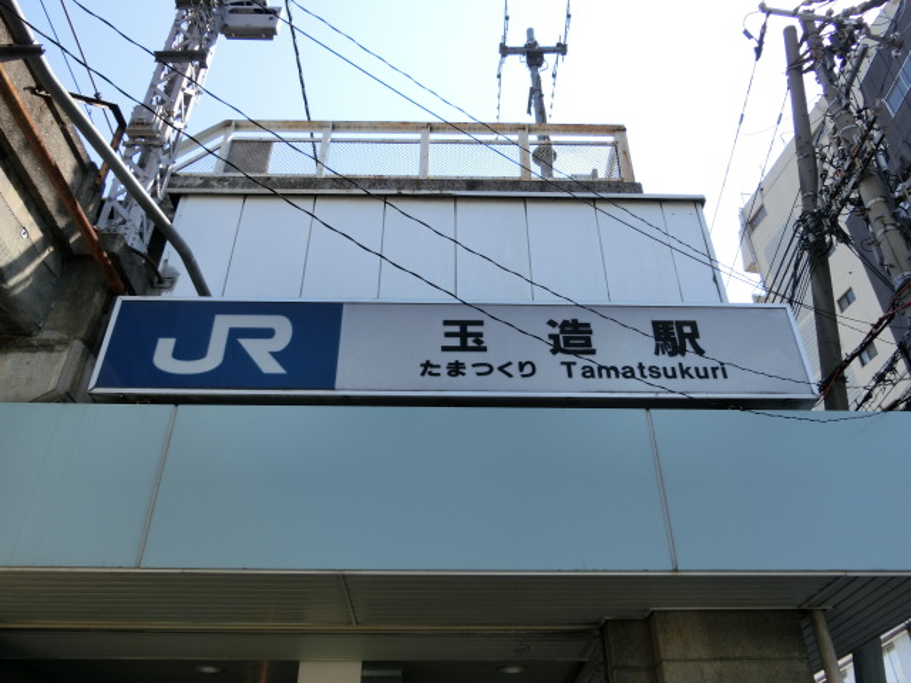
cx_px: 456
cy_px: 342
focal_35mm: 29
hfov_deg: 61.7
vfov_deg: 48.2
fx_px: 763
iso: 80
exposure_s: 1/500
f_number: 3.7
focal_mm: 5.2
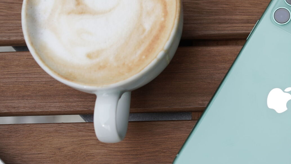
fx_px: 826
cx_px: 266
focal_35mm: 107
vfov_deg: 11.3
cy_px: 49
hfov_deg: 19.6
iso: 100
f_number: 5
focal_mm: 55
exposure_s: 1/160
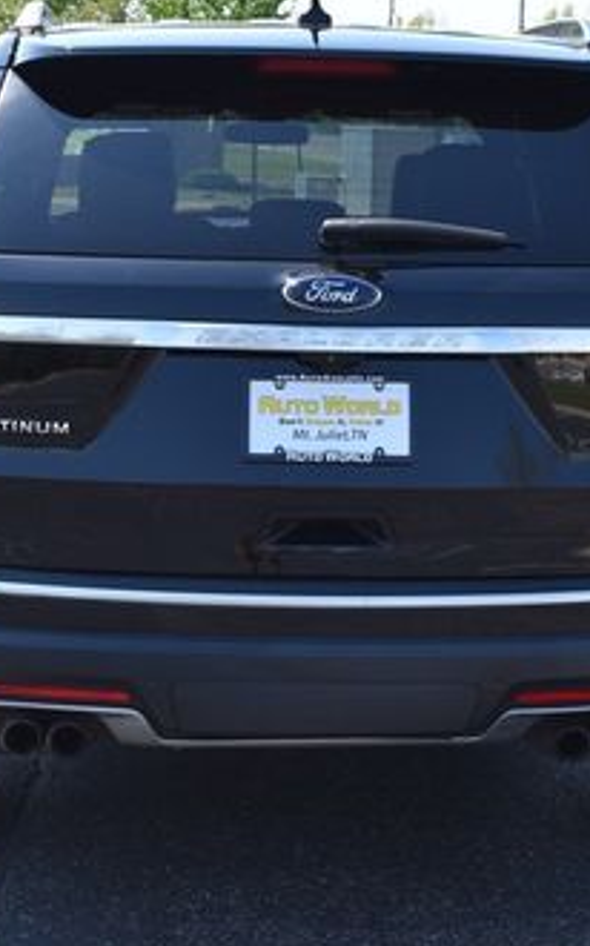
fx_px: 2369
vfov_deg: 22.5
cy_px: 354
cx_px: 372
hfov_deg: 14.2
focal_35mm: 92
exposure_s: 1/250
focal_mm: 31
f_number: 8
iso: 180
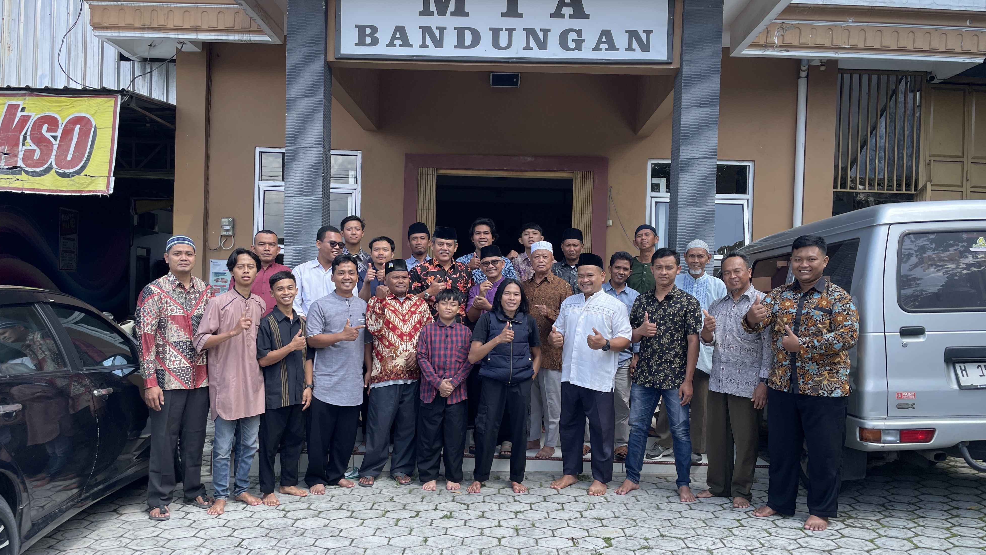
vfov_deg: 40.1
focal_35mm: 29
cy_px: 302
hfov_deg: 66.1
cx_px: 482
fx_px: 758
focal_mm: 4.2
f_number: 1.6
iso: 32
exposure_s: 1/739
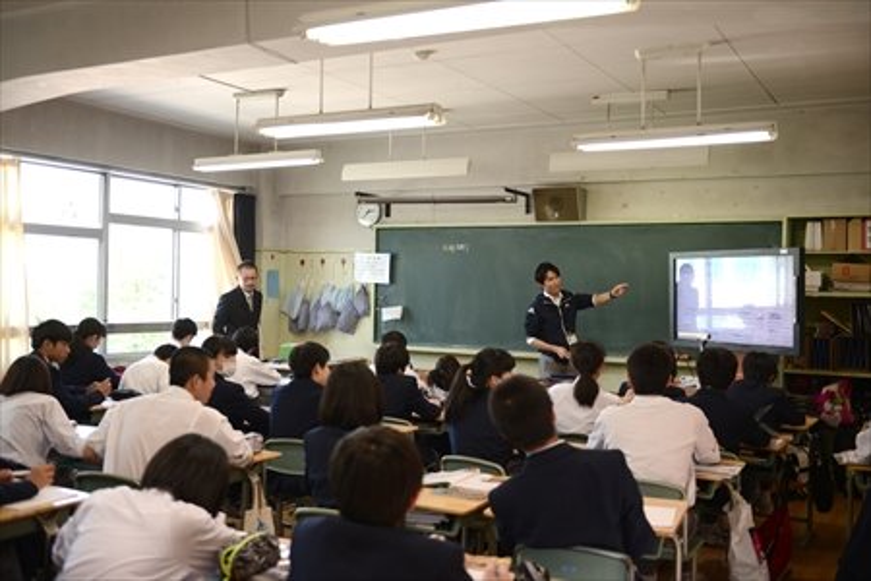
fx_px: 919
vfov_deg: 35.1
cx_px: 436
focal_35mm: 38
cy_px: 290
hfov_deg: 50.7
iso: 500
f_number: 2.8
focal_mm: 38
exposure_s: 1/320
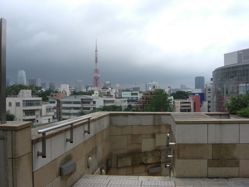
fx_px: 273
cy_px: 94
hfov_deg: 49.0
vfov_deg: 37.7
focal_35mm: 38
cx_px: 124
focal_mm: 7.9
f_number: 4
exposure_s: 1/320
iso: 80
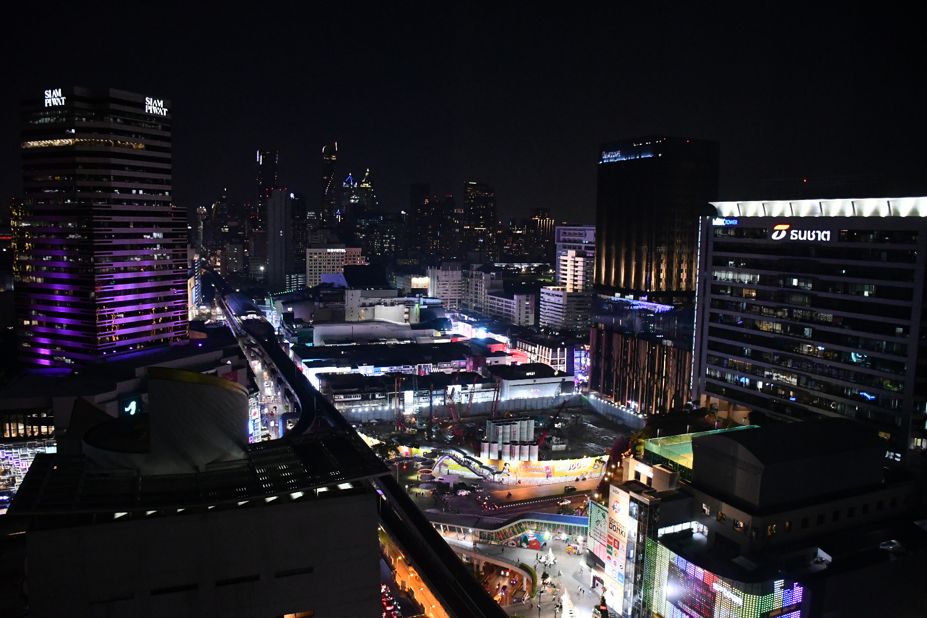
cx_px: 464
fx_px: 695
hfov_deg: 67.4
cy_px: 309
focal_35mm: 27
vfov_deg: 47.9
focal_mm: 18
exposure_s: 1/60
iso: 5000
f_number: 3.5
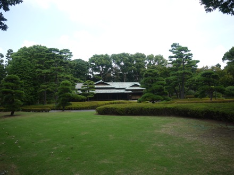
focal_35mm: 28
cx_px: 117
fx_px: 189
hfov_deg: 63.4
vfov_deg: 49.7
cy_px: 88
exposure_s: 1/250
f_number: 4.5
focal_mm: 14
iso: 100
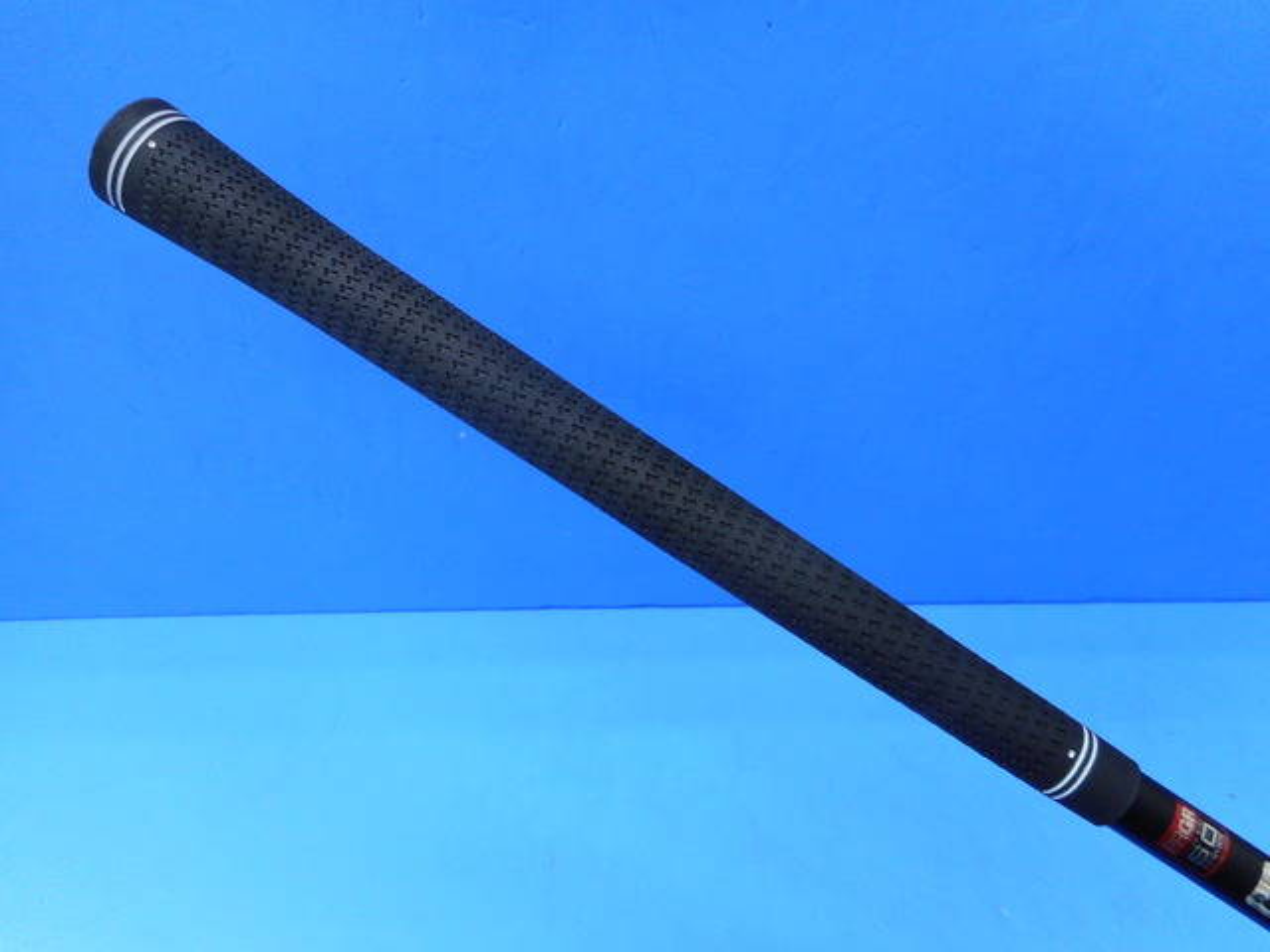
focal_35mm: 25
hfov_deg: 69.4
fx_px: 917
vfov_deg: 54.9
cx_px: 635
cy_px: 476
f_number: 3.7
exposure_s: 1/30
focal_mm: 4.5
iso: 140
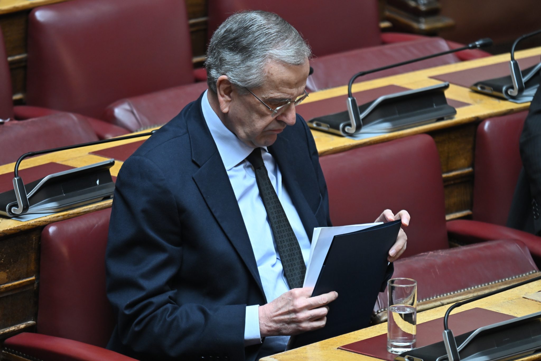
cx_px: 270
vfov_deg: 2.5
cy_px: 180
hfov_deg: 3.7
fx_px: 8264
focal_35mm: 550
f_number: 6.3
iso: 2500
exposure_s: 1/250
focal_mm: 550
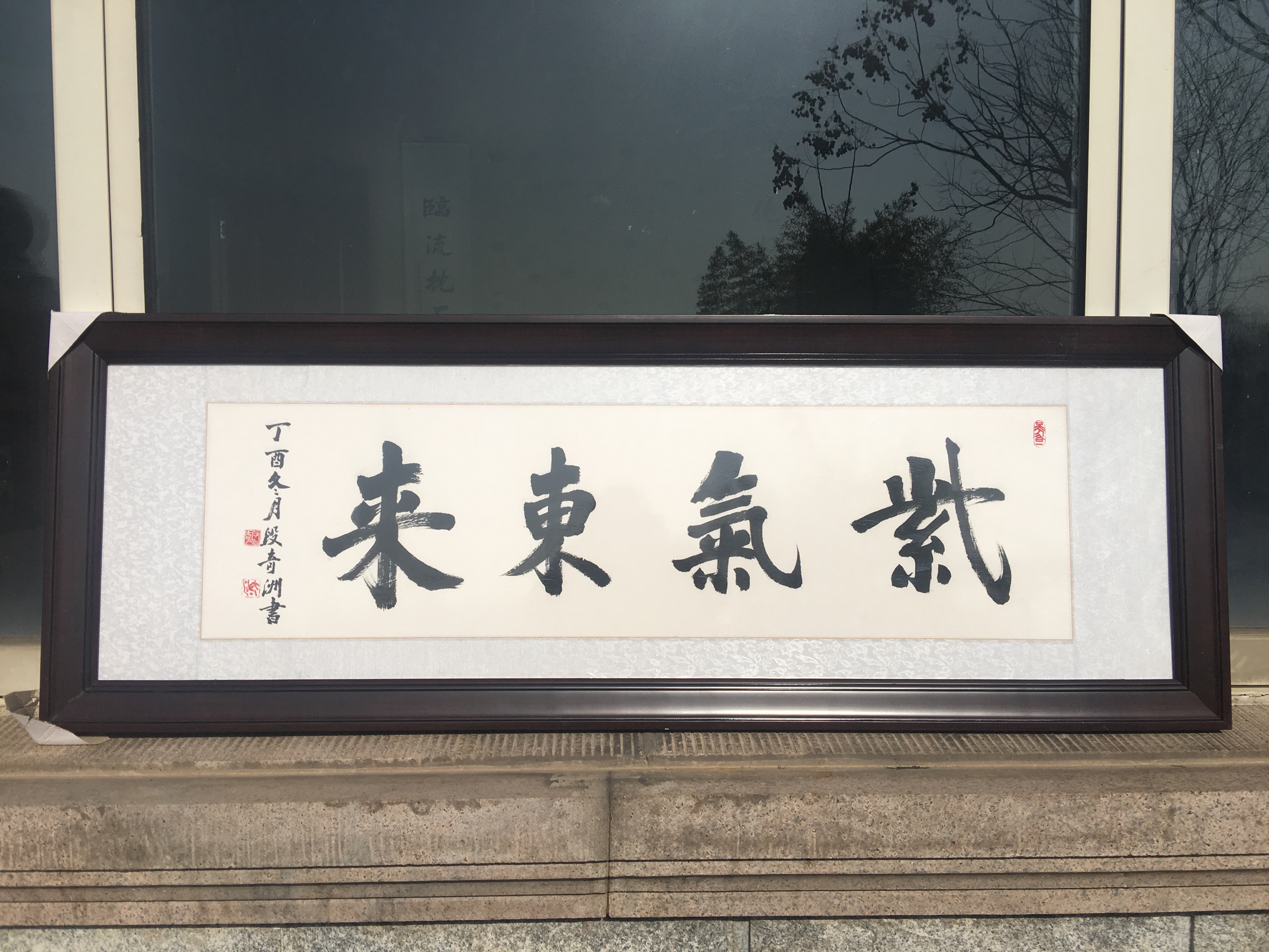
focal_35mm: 29
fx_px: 1063
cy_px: 476
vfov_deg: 48.2
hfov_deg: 61.7
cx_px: 634
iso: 25
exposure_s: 1/4049
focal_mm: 4.15
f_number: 2.2
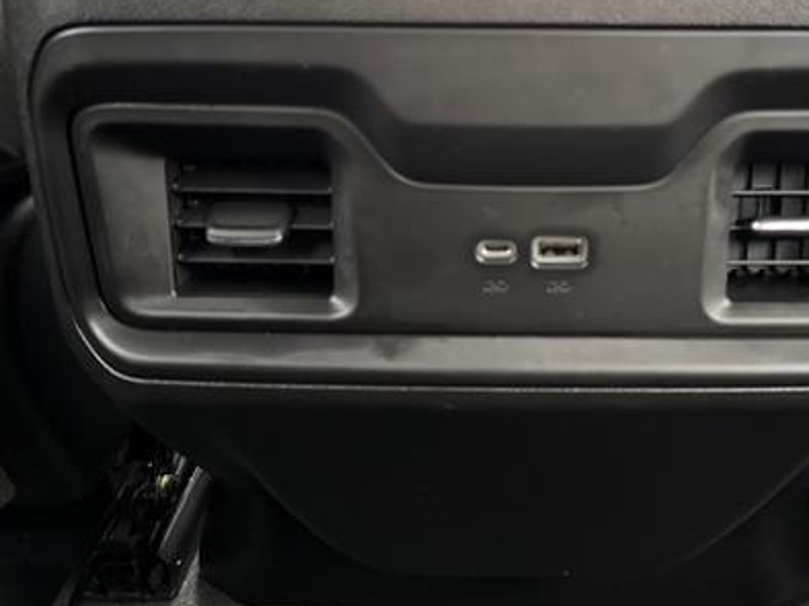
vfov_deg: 36.4
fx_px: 911
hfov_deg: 47.4
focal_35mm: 39
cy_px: 203
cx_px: 509
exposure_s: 1/15
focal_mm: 6.76
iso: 4000
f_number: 1.78
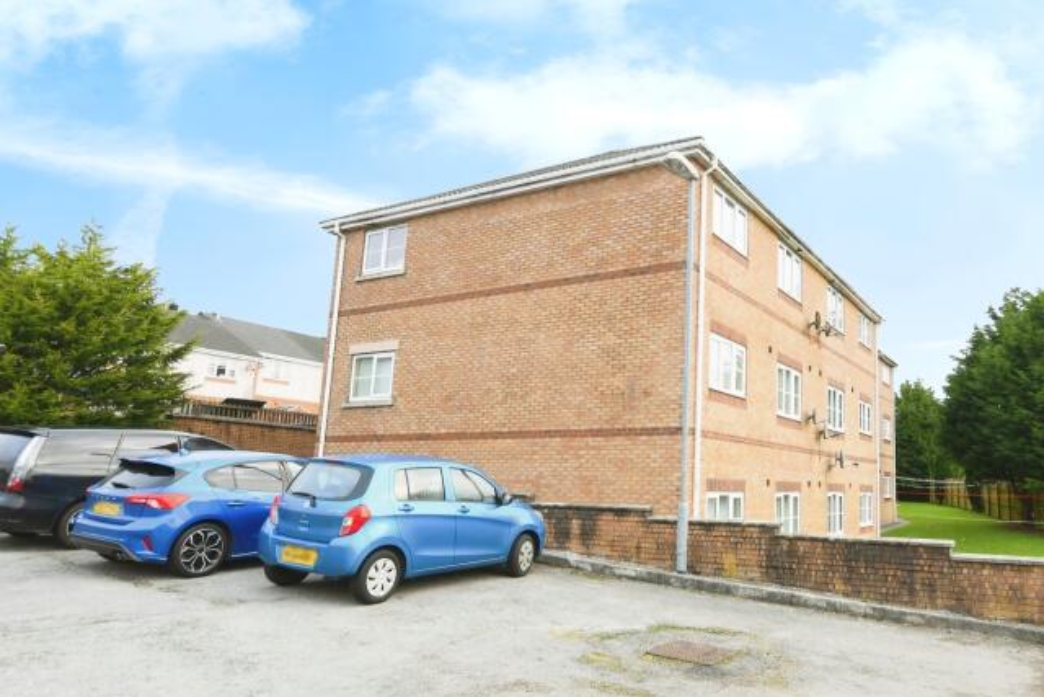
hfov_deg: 72.5
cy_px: 322
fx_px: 696
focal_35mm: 24
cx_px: 652
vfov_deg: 53.1
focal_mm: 10
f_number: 8
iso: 400
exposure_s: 1/30
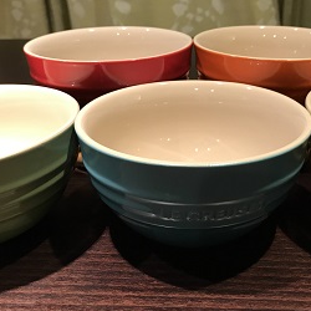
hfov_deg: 41.6
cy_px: 146
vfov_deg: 41.8
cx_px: 192
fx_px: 407
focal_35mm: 40
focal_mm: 3.99
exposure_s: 1/17
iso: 40
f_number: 1.8
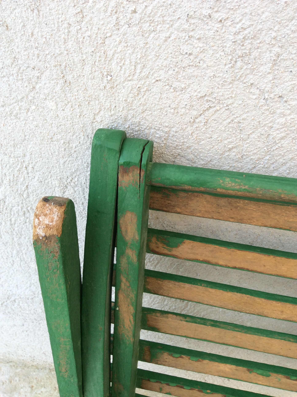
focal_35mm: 32
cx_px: 148
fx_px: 367
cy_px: 198
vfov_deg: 56.9
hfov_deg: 44.1
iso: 32
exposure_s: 1/151
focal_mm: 3.3
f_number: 2.4
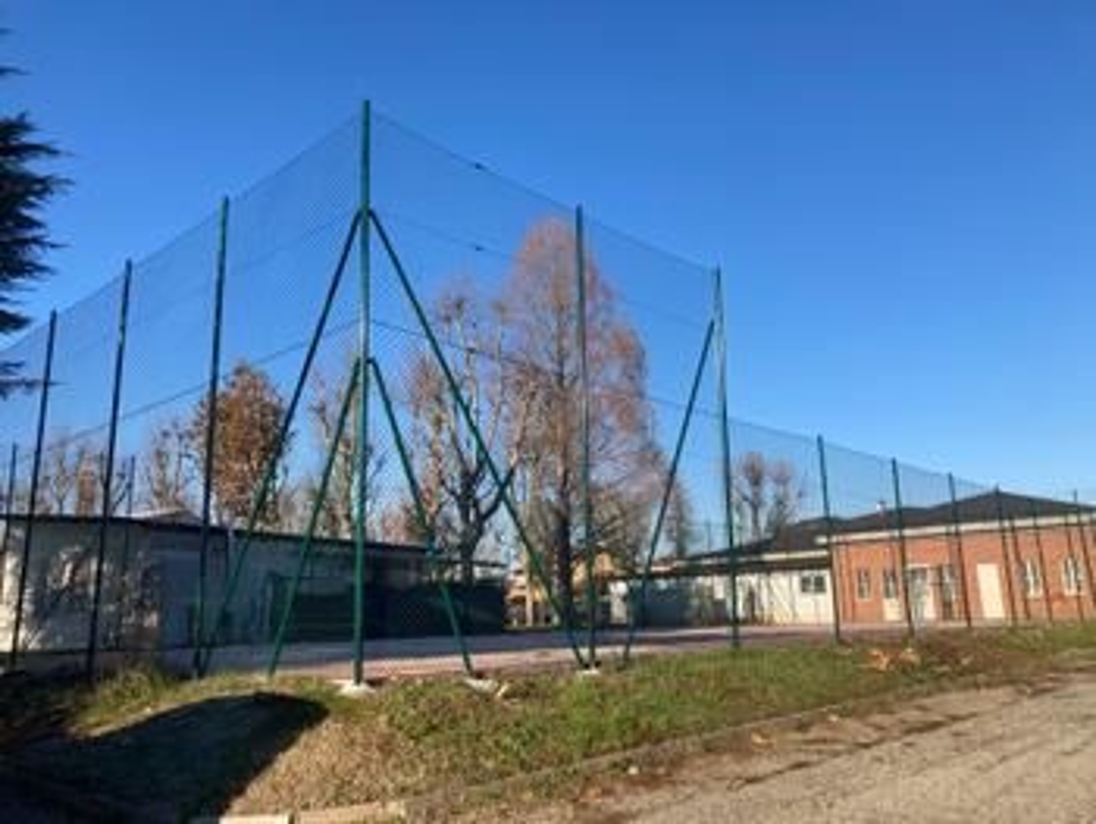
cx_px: 548
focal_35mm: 28
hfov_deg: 63.4
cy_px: 412
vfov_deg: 49.8
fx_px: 887
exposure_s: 1/1350
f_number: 1.8
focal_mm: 3.99
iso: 20
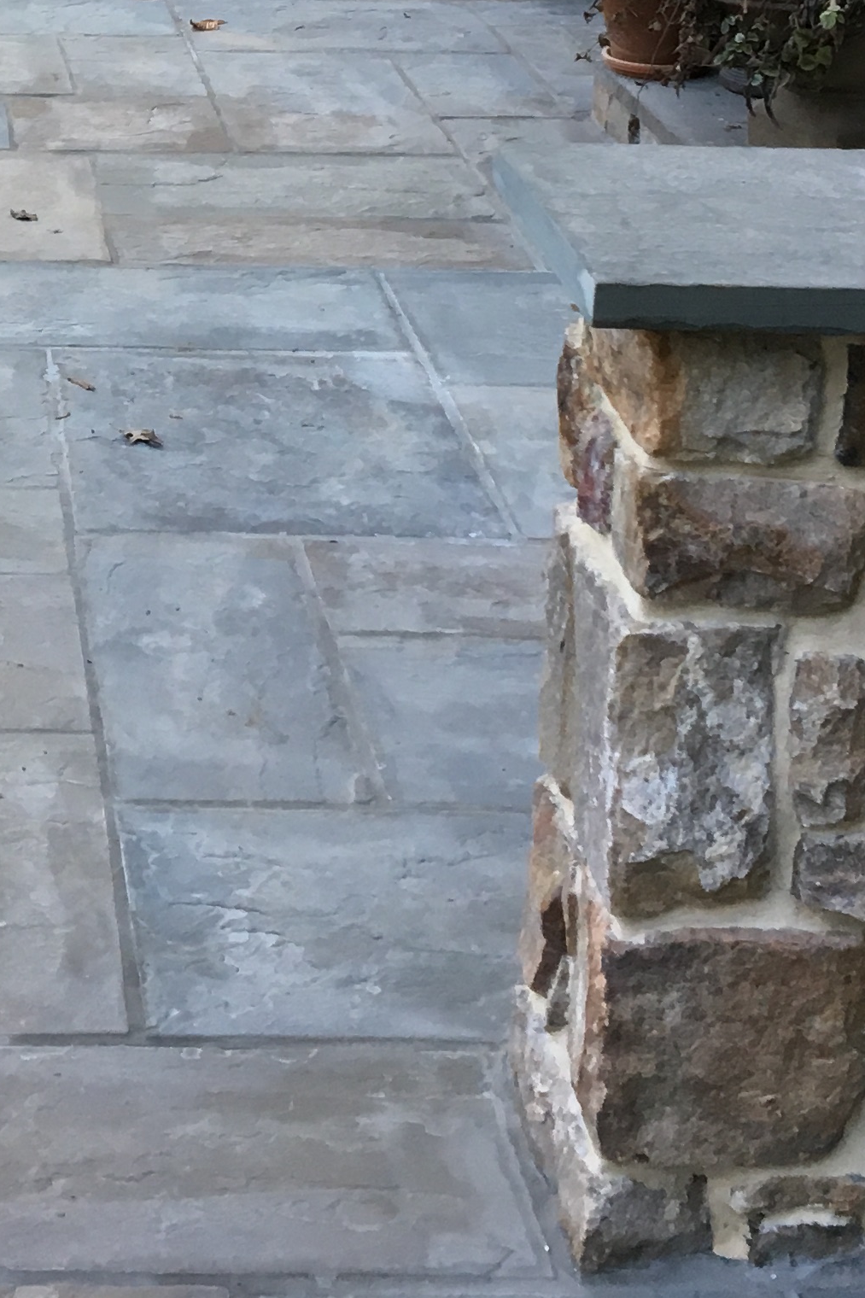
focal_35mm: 80
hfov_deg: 16.6
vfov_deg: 24.5
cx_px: -36
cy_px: 72
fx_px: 2884
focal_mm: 4.15
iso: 25
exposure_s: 1/30
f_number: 2.2
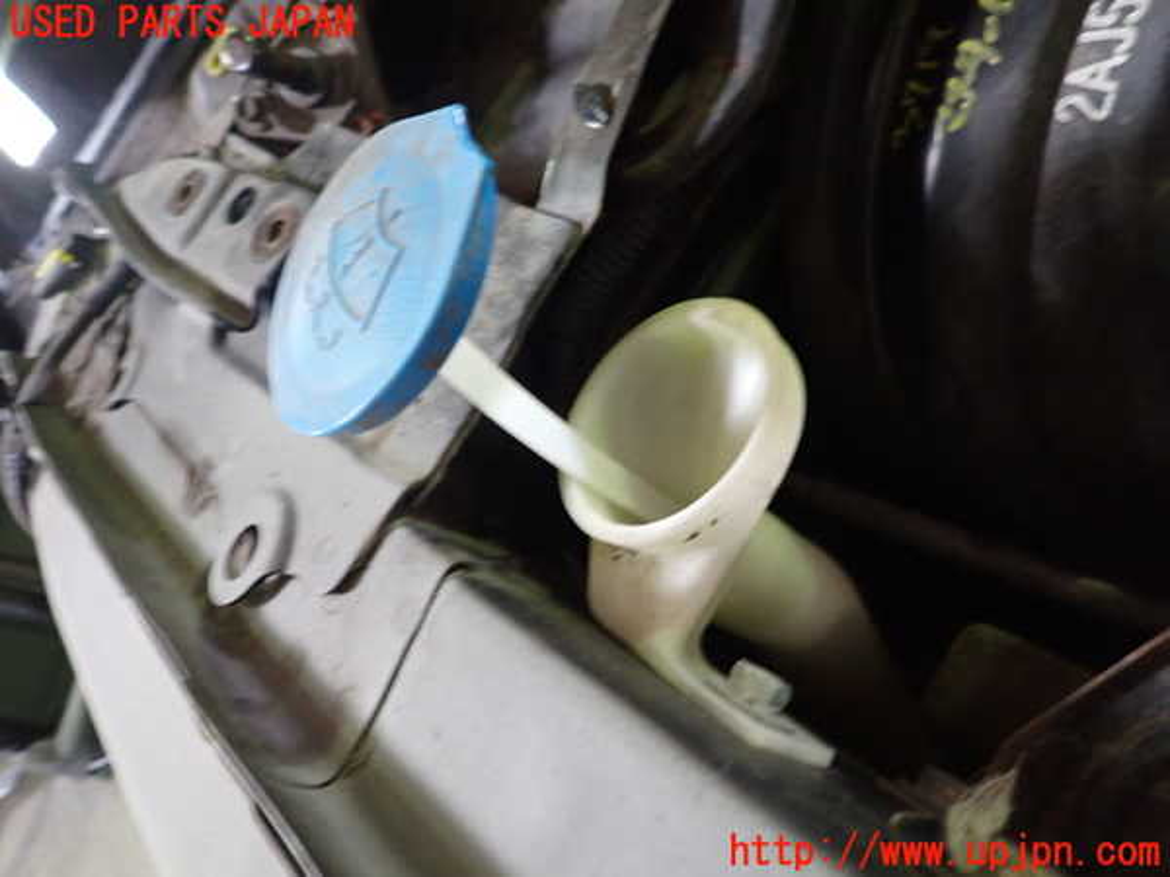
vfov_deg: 54.9
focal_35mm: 25
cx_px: 585
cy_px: 438
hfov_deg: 69.4
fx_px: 845
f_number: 2
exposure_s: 1/30
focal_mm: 4.5
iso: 500
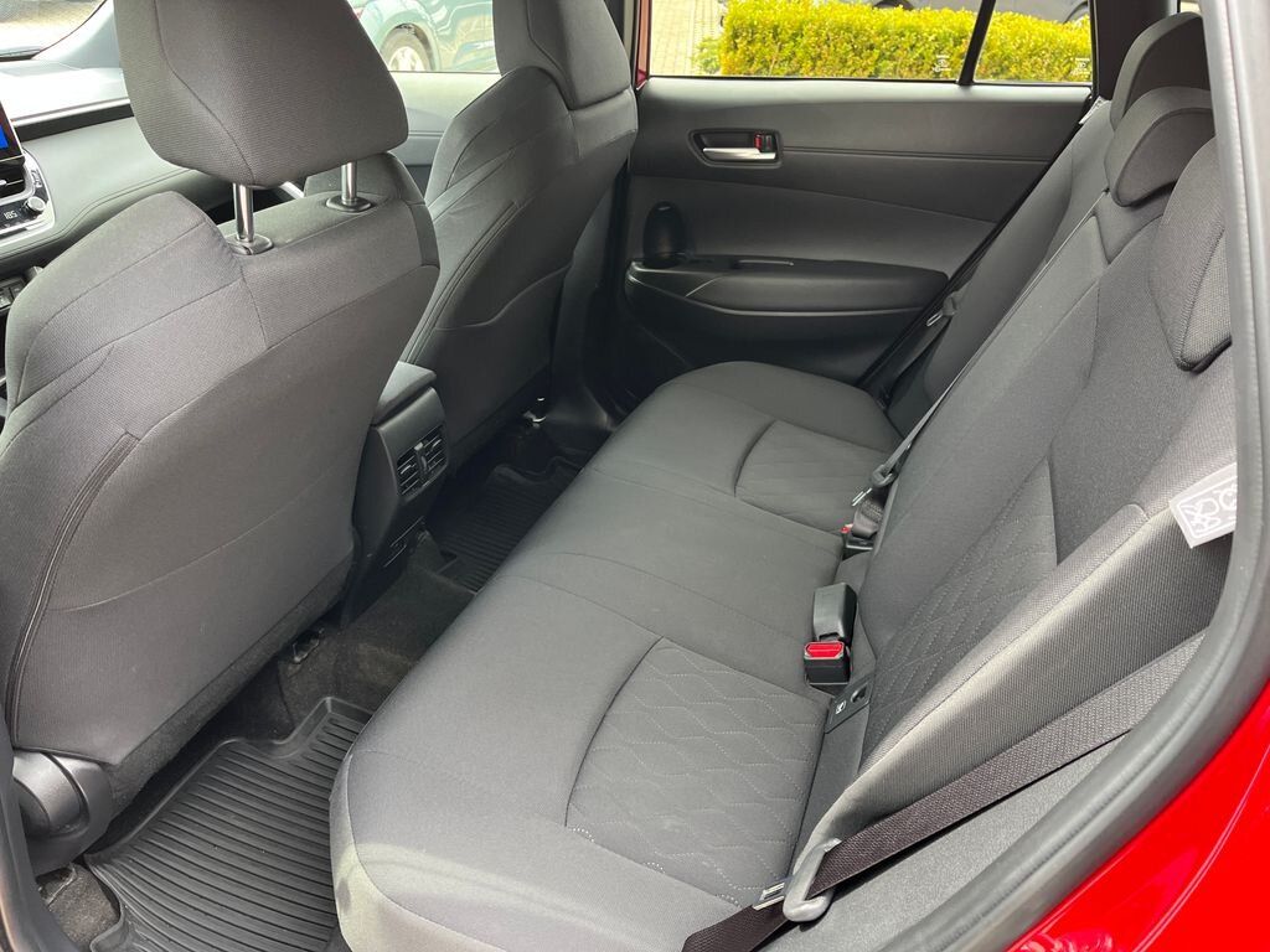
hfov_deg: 67.3
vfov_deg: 53.1
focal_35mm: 26
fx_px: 954
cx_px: 635
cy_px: 476
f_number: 1.6
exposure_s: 1/109
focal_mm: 5.1
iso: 125
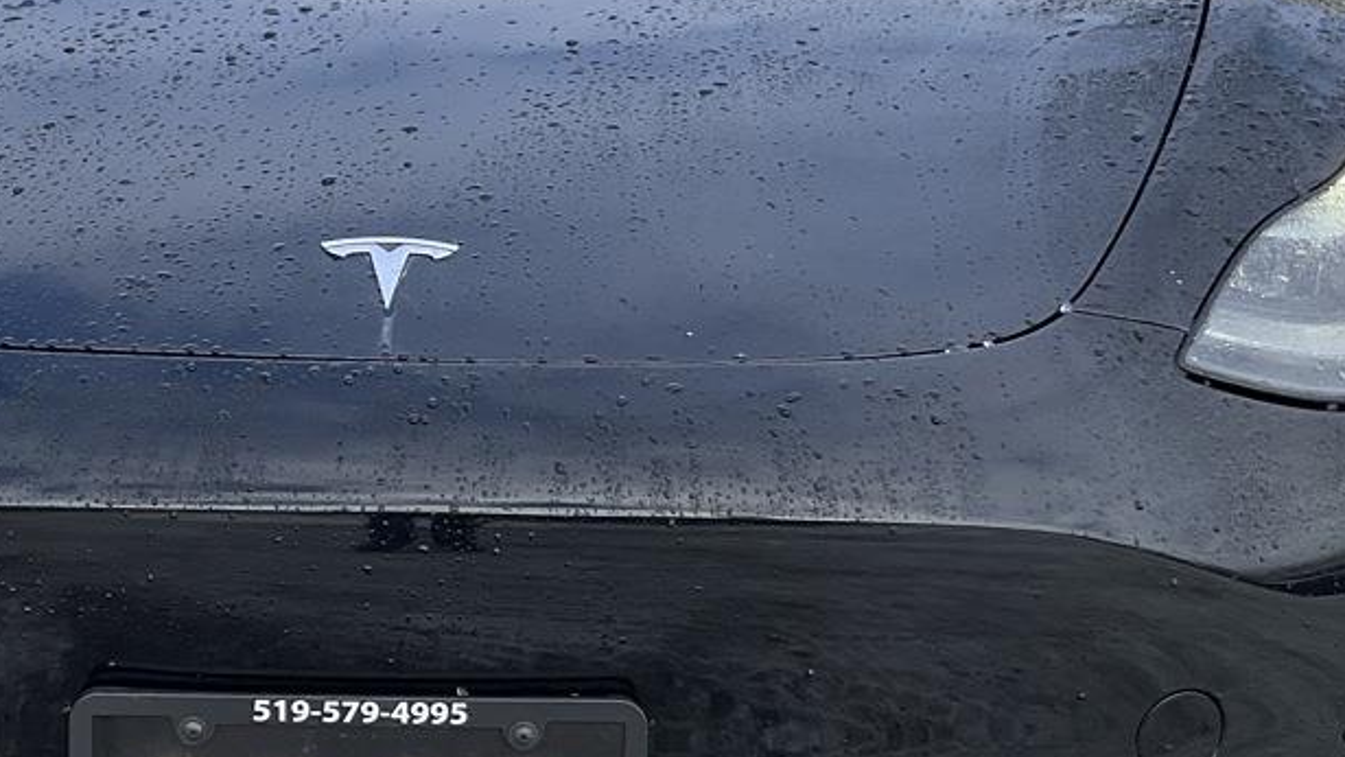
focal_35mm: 74
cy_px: 416
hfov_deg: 28.3
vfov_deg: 16.3
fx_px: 2639
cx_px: 407
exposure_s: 1/709
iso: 16
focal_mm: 3
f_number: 1.8
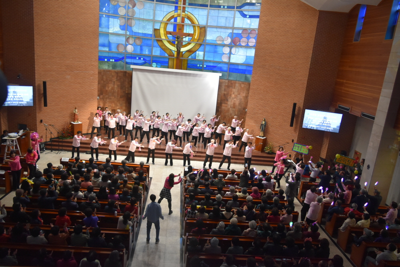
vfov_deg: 48.0
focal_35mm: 27
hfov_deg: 67.4
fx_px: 300
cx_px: 200
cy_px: 134
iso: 1250
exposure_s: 1/60
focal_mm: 18
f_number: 3.5
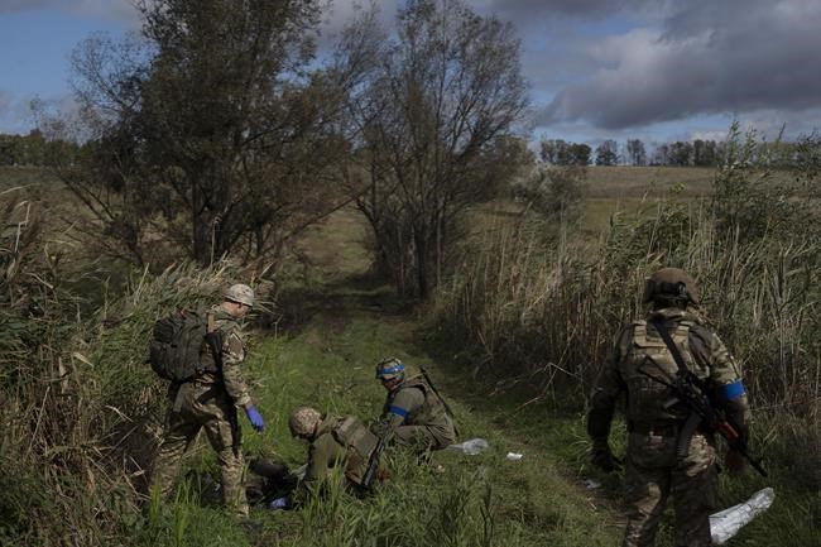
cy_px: 274
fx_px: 1140
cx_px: 410
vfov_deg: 27.0
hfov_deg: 39.6
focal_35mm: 50
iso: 100
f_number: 2.2
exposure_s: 1/6400
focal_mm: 50
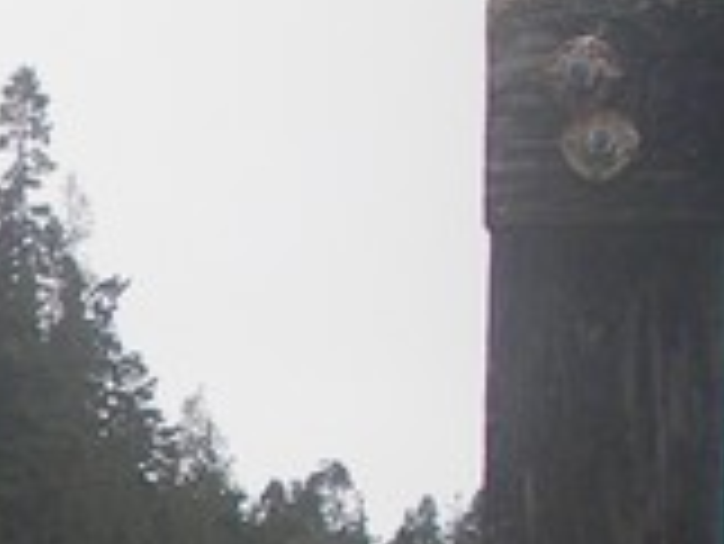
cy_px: 1119
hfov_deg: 9.8
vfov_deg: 7.5
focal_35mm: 189
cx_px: -706
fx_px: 3956
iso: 50
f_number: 3.3
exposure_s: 1/200
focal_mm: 6.3
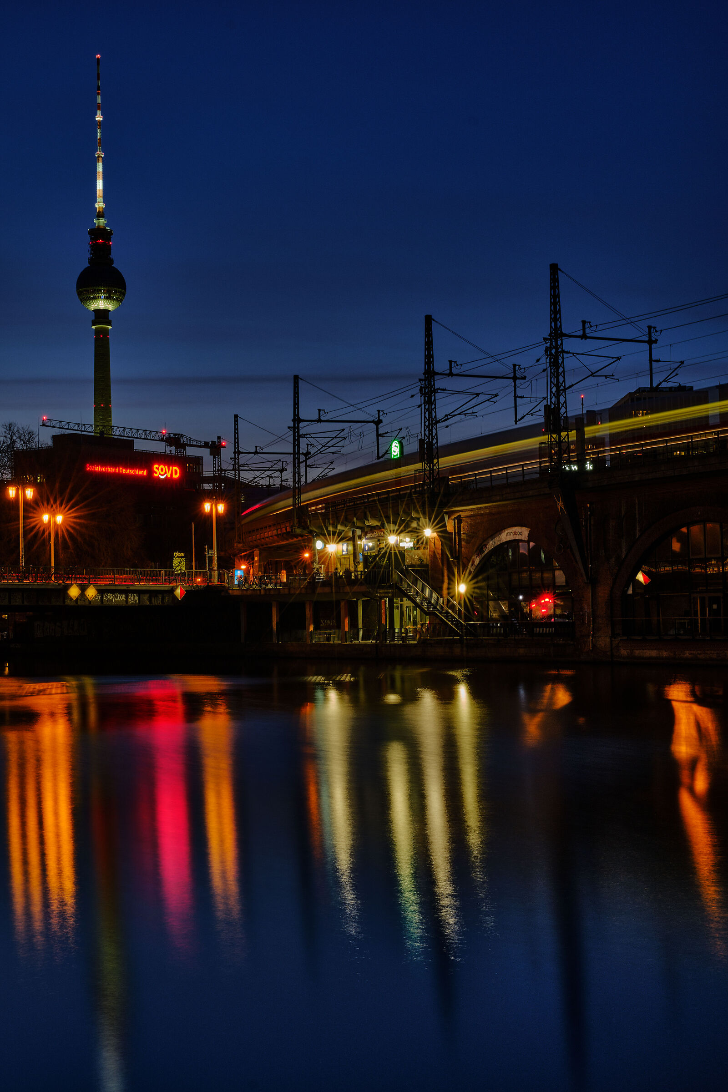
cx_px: 364
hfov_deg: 27.0
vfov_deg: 39.6
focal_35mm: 50
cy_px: 546
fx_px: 1517
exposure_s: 25
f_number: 16
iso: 100
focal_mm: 33
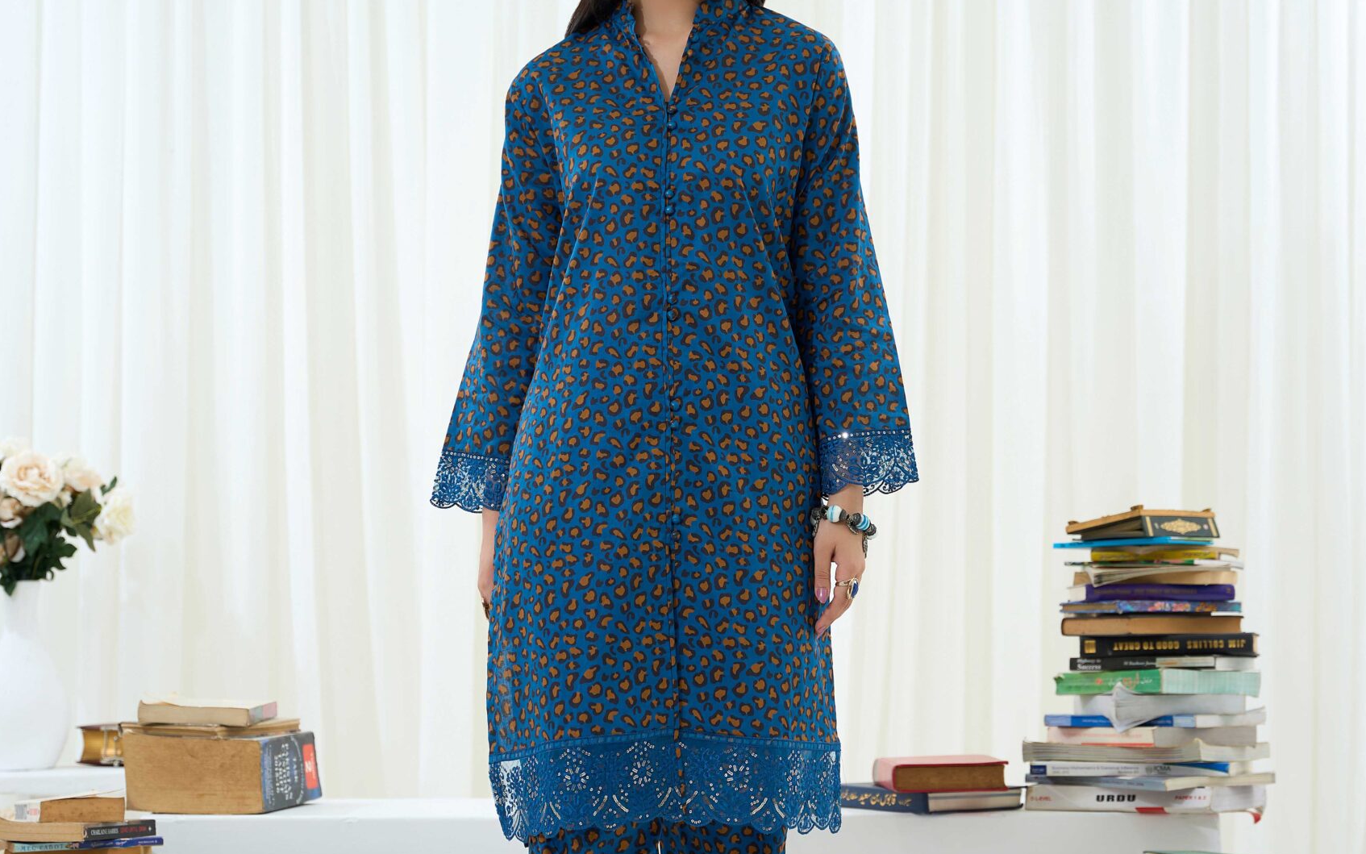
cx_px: 686
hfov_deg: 26.6
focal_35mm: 77
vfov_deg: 16.8
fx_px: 2884
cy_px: 458
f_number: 3.2
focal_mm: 50.3
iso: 125
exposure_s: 1/125
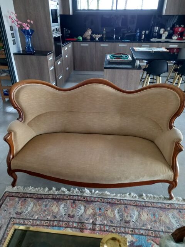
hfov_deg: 54.9
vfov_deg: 69.4
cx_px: 92
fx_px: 178
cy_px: 124
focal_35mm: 25
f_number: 2
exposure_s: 1/24
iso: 250
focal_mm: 4.6
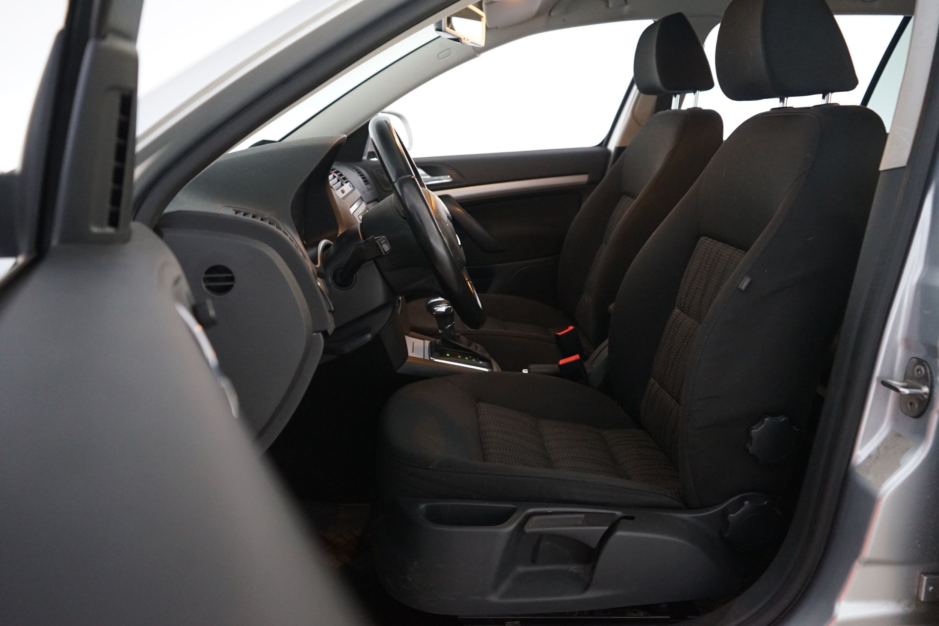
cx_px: 470
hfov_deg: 63.7
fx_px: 756
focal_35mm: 29
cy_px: 313
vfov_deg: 45.0
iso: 3200
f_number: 4
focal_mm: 29
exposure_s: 1/13
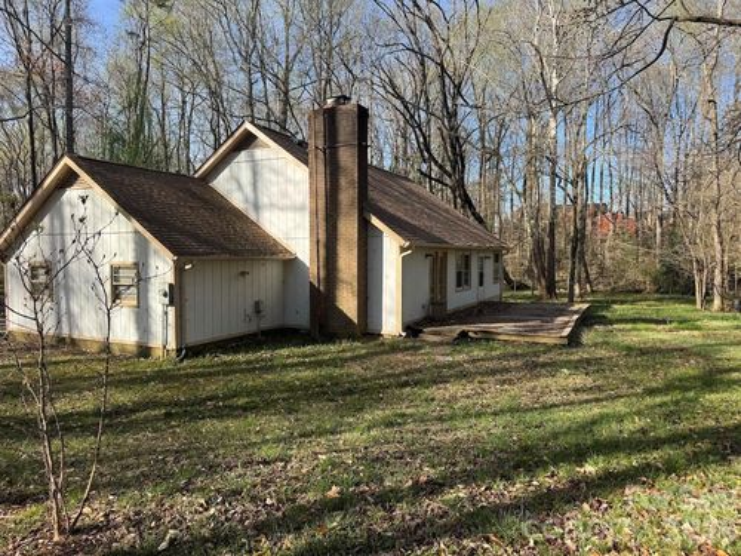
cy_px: 278
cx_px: 370
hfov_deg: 71.6
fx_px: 514
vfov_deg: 56.8
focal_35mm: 24
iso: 80
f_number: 1.78
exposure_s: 1/1261
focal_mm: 6.76
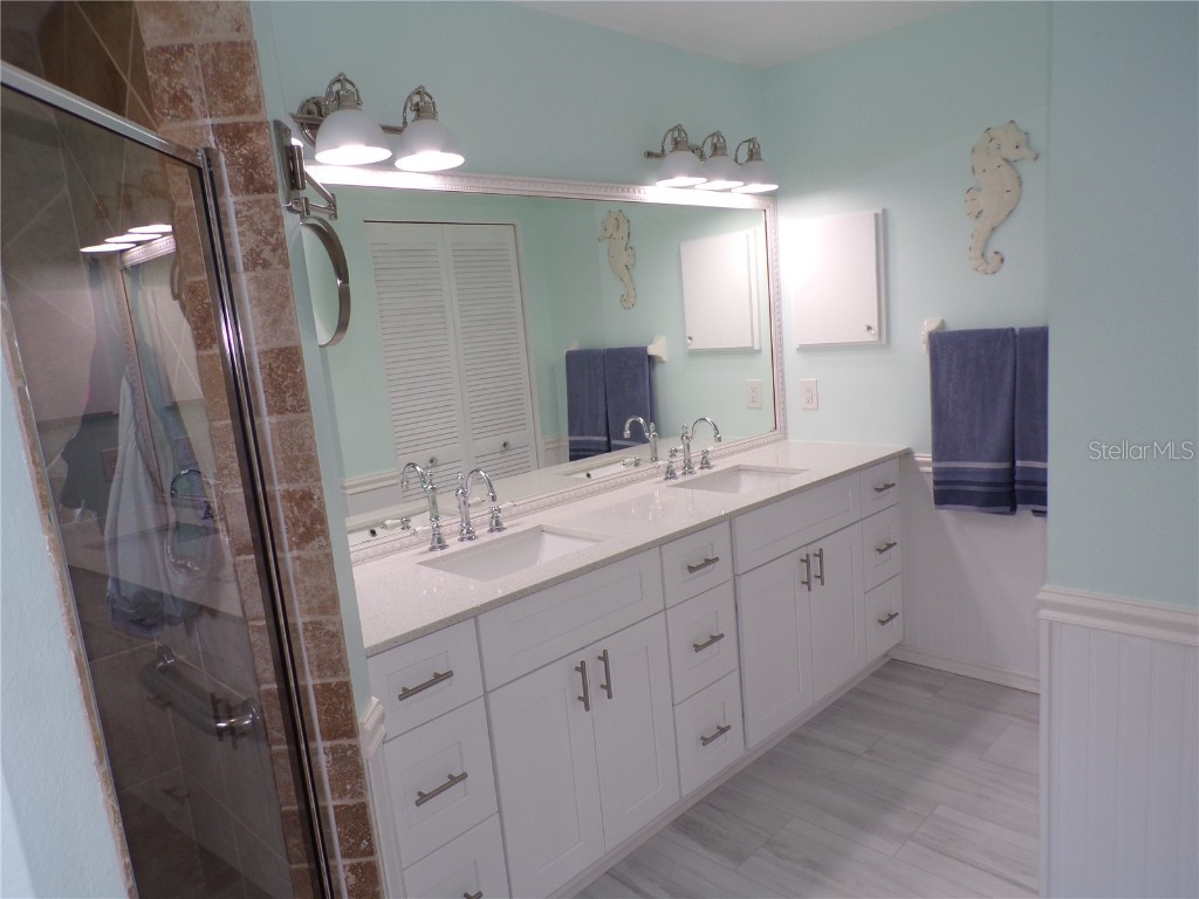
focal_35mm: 24
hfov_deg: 71.6
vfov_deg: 56.8
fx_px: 831
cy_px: 450
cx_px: 600
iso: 99
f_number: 4.3
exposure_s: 1/34
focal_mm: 4.3
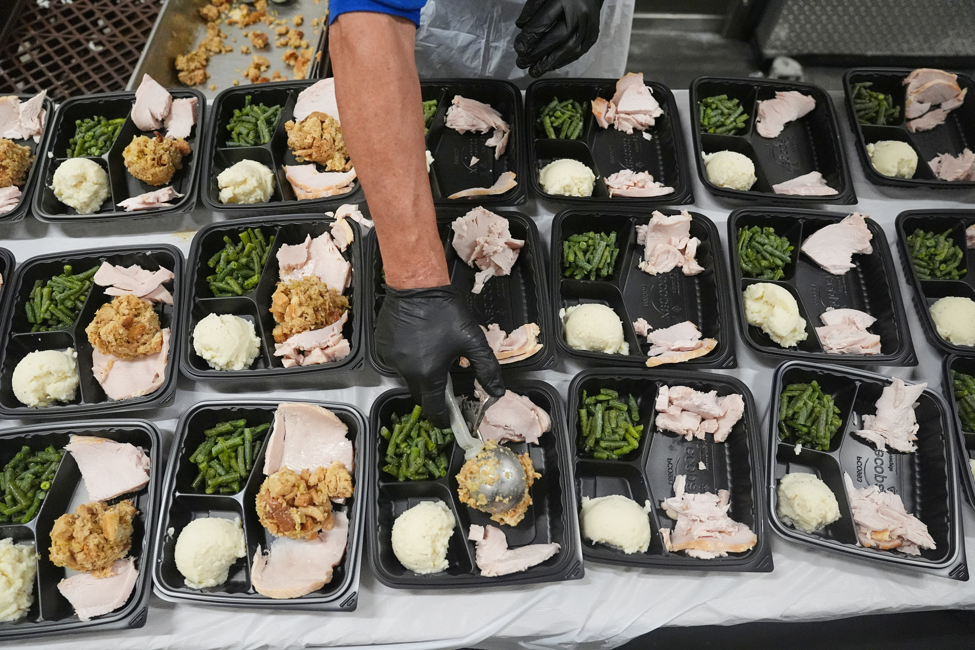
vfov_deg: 53.1
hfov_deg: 73.7
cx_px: 488
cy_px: 325
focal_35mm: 24
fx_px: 650
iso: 8000
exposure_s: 1/500
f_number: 3.2
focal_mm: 24
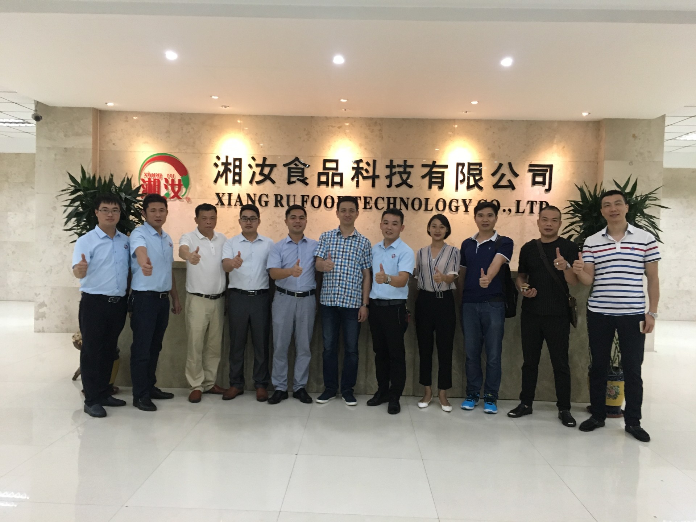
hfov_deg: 61.7
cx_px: 348
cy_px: 261
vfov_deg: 48.2
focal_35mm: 29
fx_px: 583
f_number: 2.2
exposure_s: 1/33
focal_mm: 4.15
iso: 160
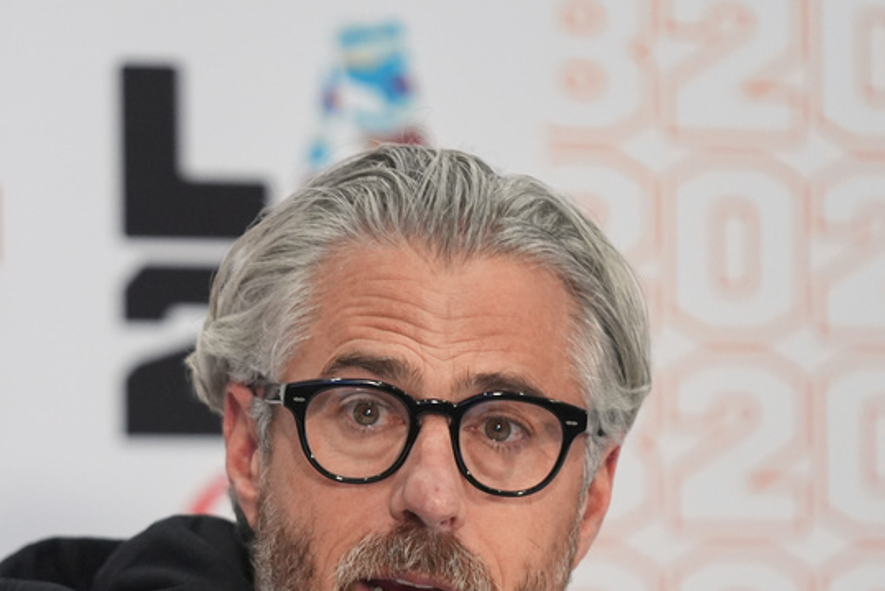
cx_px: 214
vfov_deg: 3.6
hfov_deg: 5.4
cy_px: 526
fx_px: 9368
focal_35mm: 381
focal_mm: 200
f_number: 2.8
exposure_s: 1/250
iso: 2000
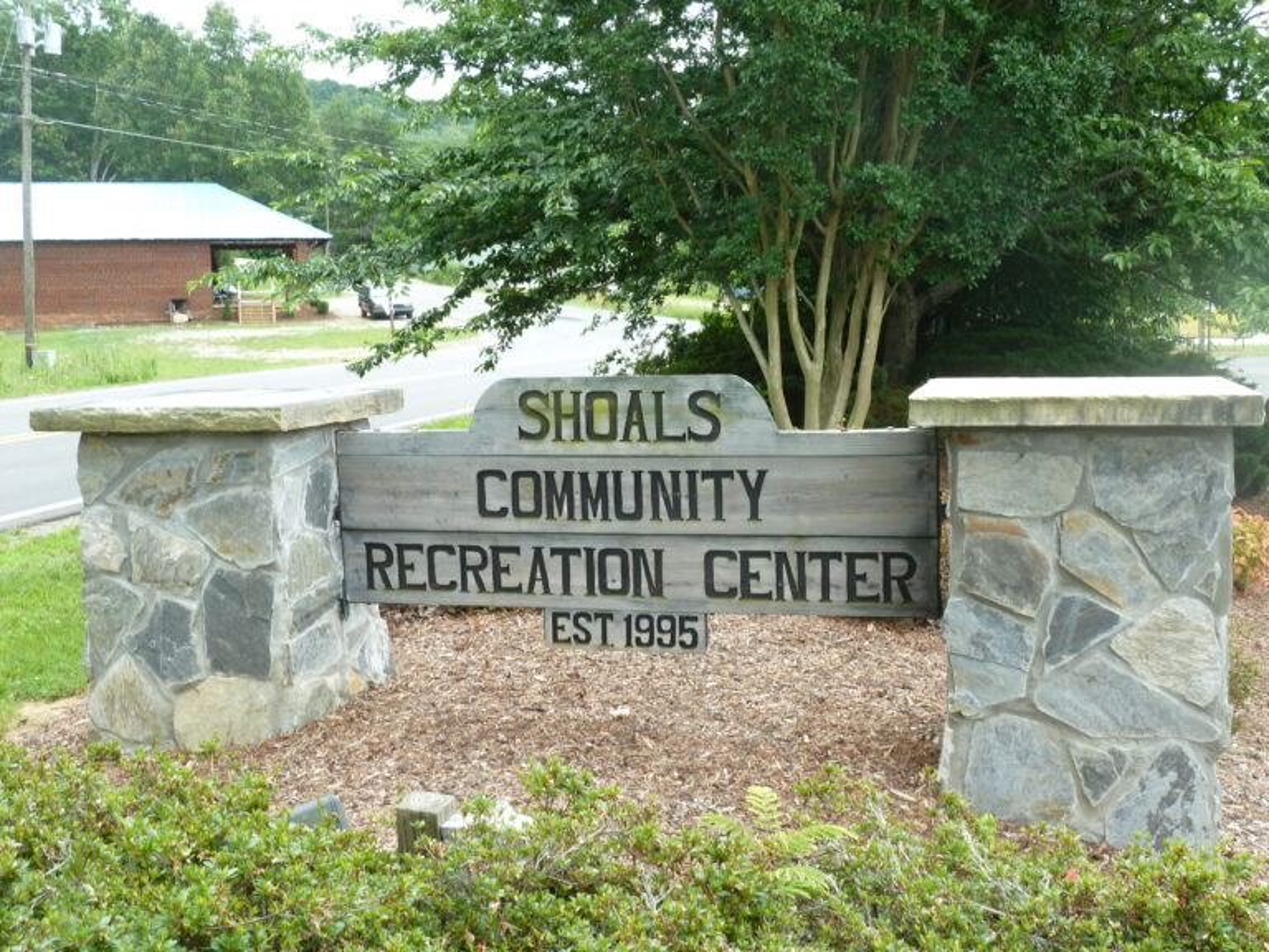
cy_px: 476
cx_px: 634
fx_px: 1466
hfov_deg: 46.8
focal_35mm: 40
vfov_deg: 36.0
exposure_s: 1/100
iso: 80
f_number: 4
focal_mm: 6.5
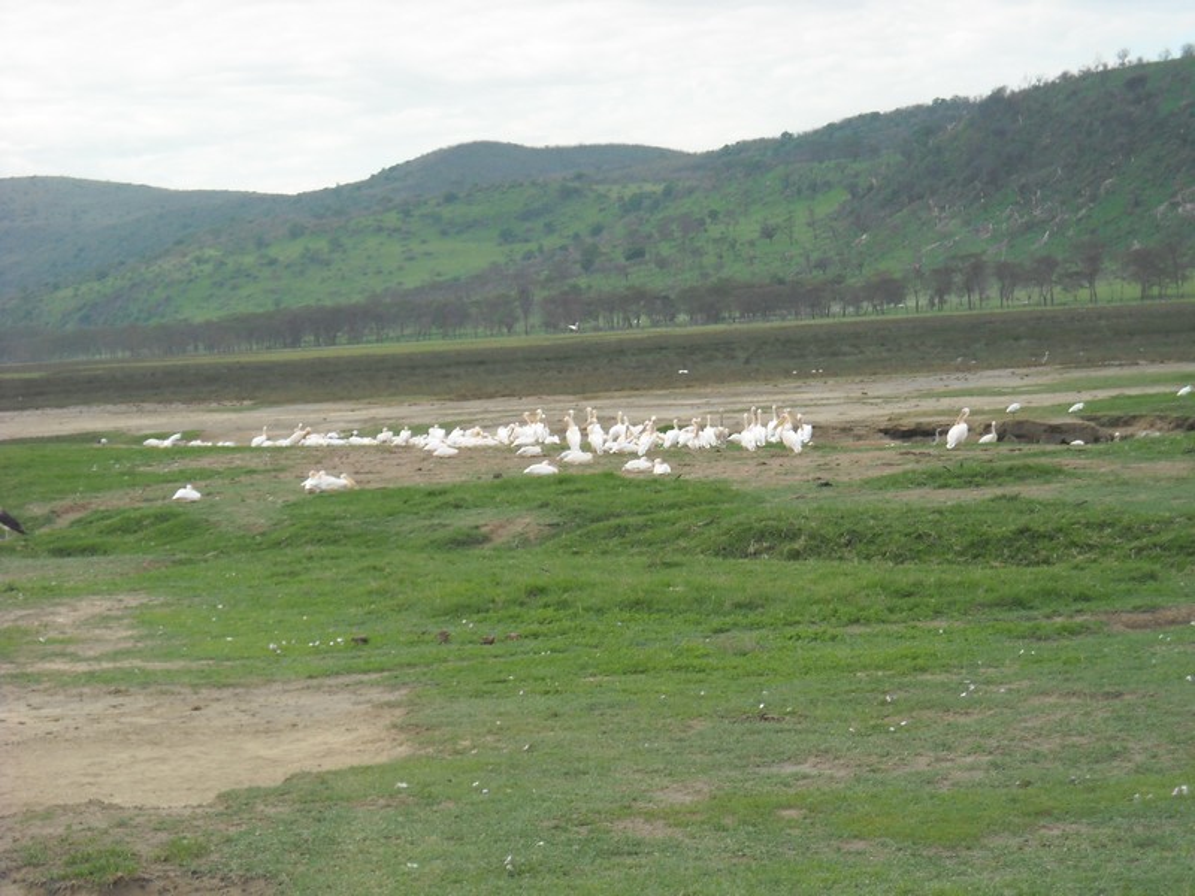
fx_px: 3625
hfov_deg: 18.7
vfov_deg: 14.1
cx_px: 598
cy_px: 448
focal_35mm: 105
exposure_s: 1/250
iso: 118
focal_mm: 17.1
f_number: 4.7
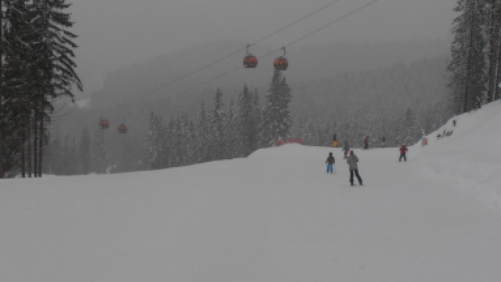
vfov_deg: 20.1
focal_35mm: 60
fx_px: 798
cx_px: 276
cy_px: 137
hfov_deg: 34.8
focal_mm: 7.87
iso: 80
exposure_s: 1/160
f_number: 11
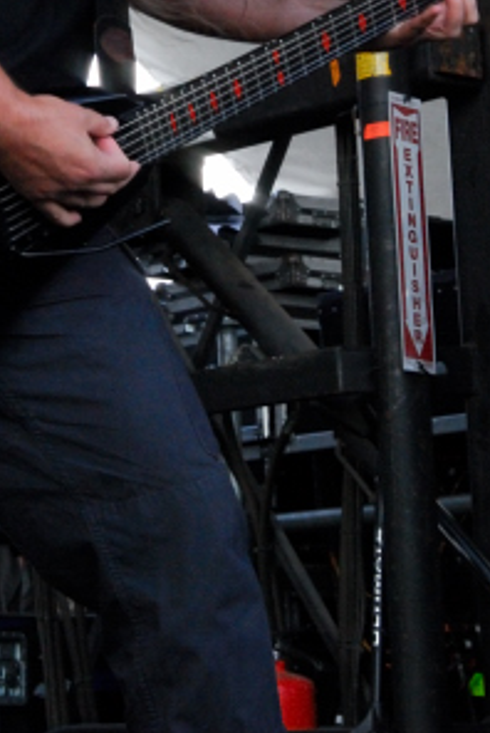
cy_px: -7
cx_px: 150
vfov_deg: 14.4
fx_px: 2851
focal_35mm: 140
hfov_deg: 9.8
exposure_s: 1/125
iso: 1250
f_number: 13
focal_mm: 46
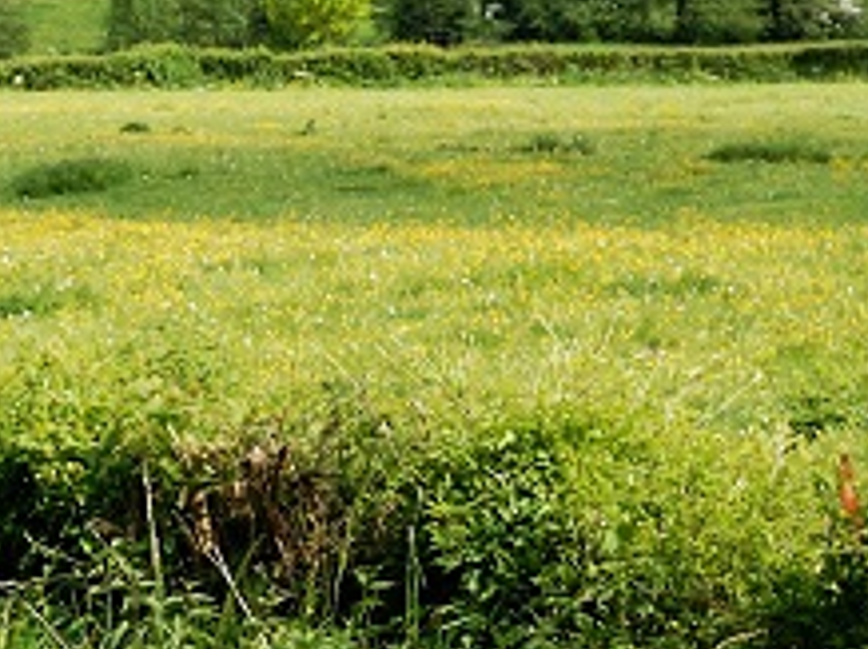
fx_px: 4083
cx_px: -211
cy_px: 424
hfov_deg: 11.8
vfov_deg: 9.1
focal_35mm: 163
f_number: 8
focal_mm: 24
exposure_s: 1/250
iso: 320
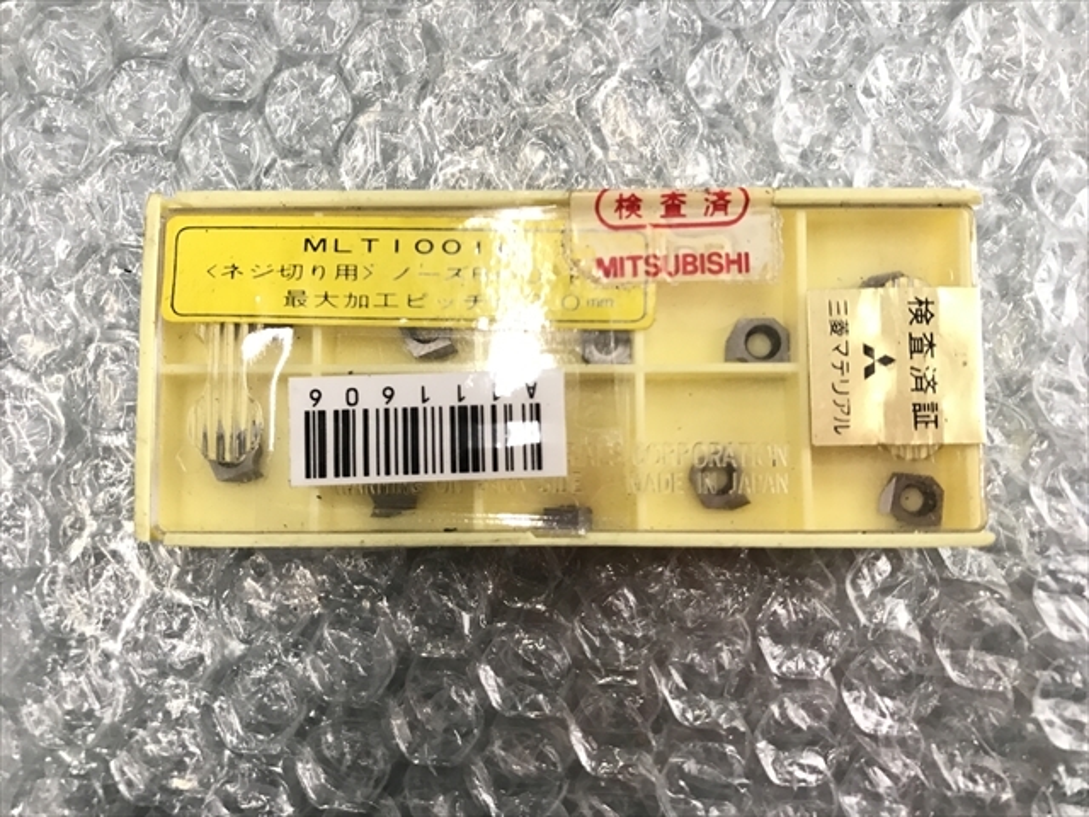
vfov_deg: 49.7
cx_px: 544
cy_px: 408
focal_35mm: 28
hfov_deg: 63.4
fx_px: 881
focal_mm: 3.99
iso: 32
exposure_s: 1/25
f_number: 1.8
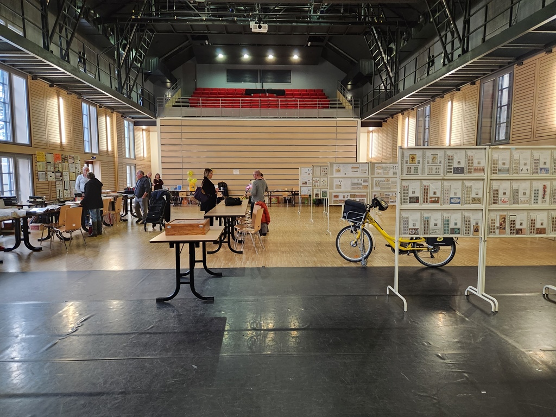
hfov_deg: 73.9
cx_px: 278
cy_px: 208
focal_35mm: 23
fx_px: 369
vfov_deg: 58.9
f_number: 1.8
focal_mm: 5.4
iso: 640
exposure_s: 1/100
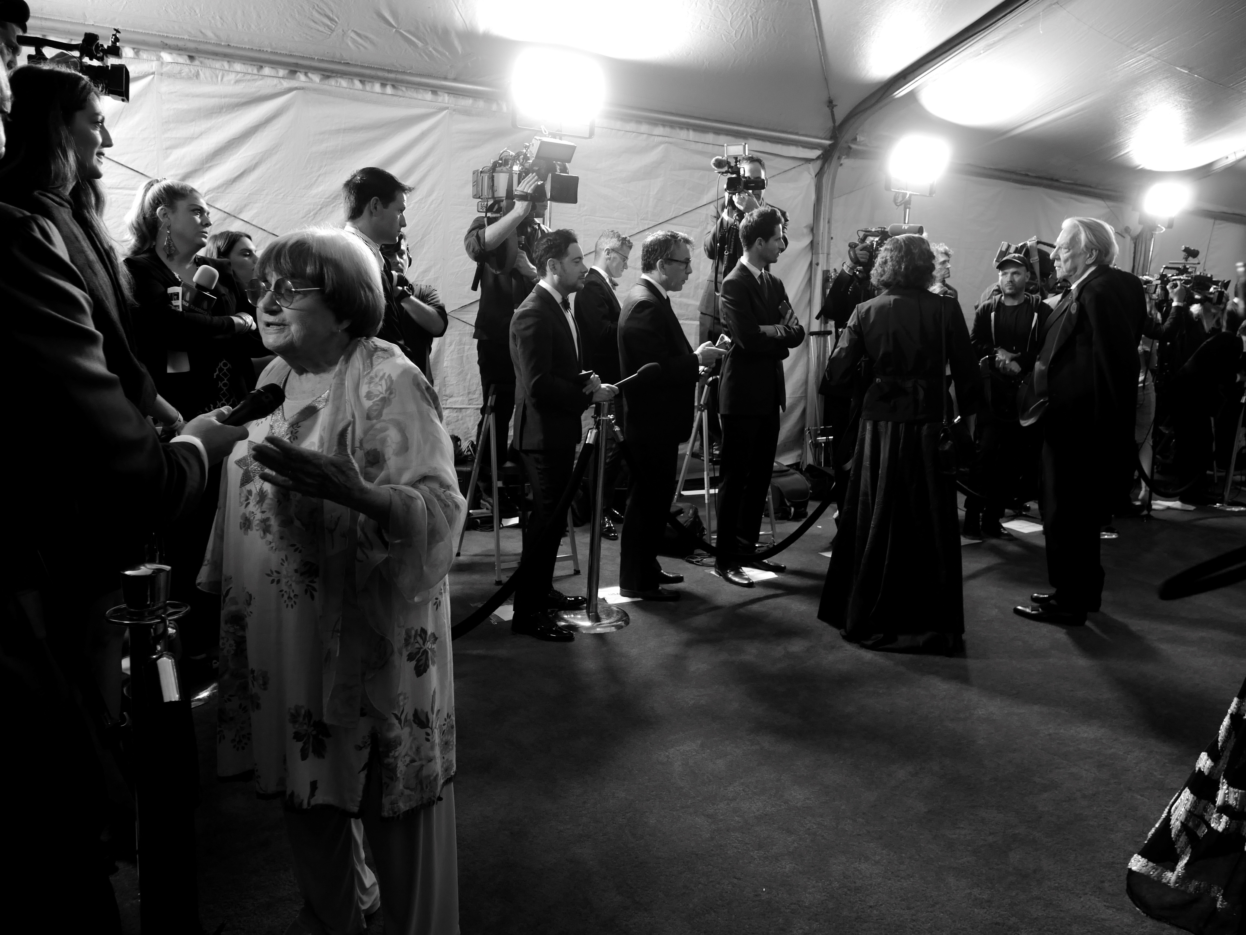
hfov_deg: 71.6
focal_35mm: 24
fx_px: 864
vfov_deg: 56.9
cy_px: 468
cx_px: 623
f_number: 3.5
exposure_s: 1/60
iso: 500
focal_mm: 12
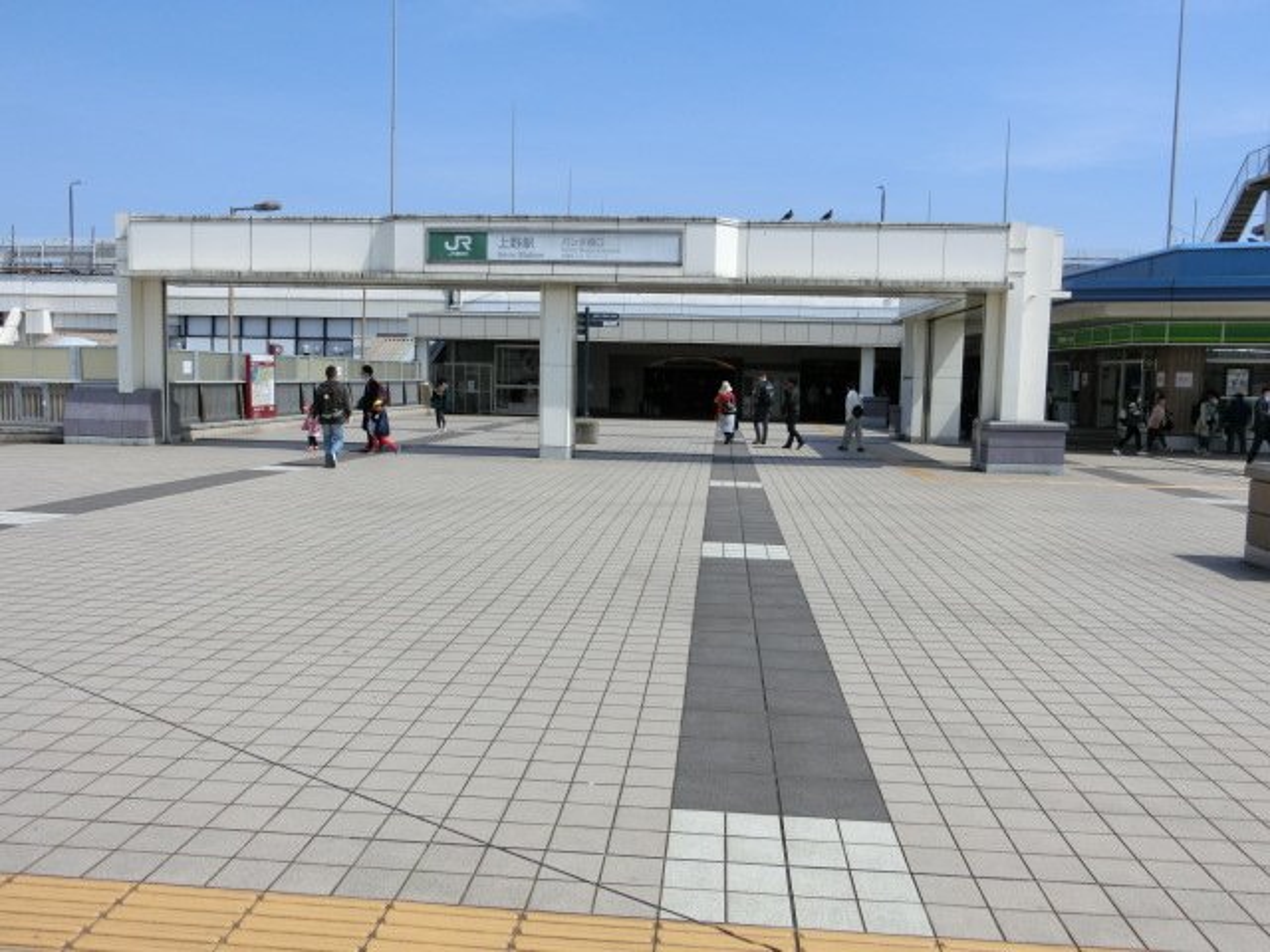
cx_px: 635
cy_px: 476
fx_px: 1064
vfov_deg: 48.2
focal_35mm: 29
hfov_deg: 61.7
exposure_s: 1/400
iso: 80
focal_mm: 5.2
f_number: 7.4
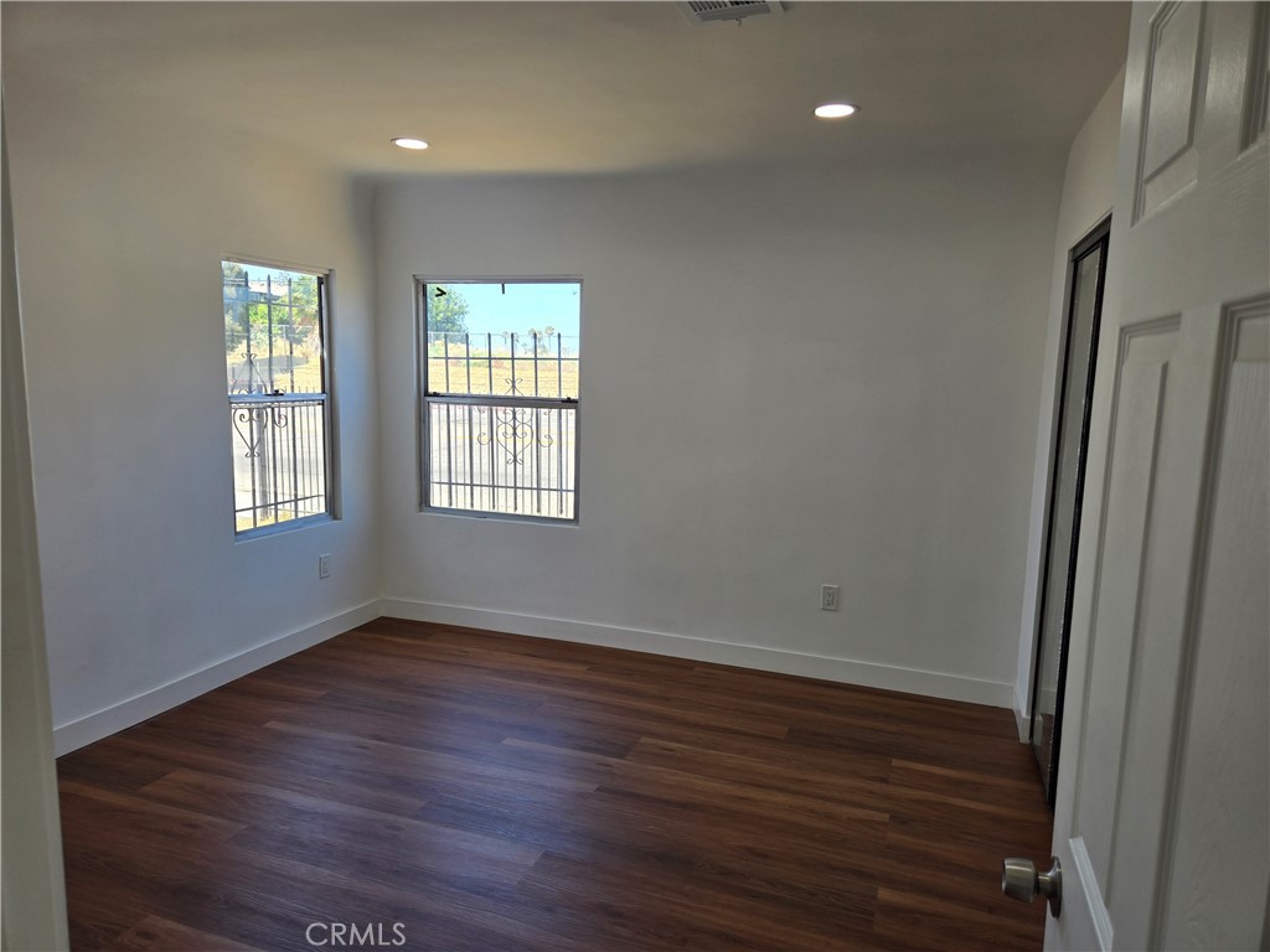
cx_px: 635
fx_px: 844
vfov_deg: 58.9
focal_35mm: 23
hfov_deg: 73.9
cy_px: 476
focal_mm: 5.4
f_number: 1.8
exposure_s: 1/239
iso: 25
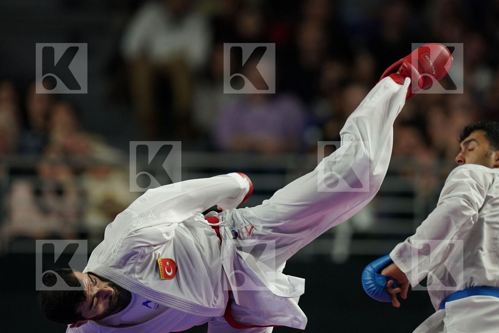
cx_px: 250
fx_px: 8316
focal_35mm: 600
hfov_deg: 3.4
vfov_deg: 2.3
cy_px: 166
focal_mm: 400
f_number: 2.8
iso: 1600
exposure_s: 1/1000
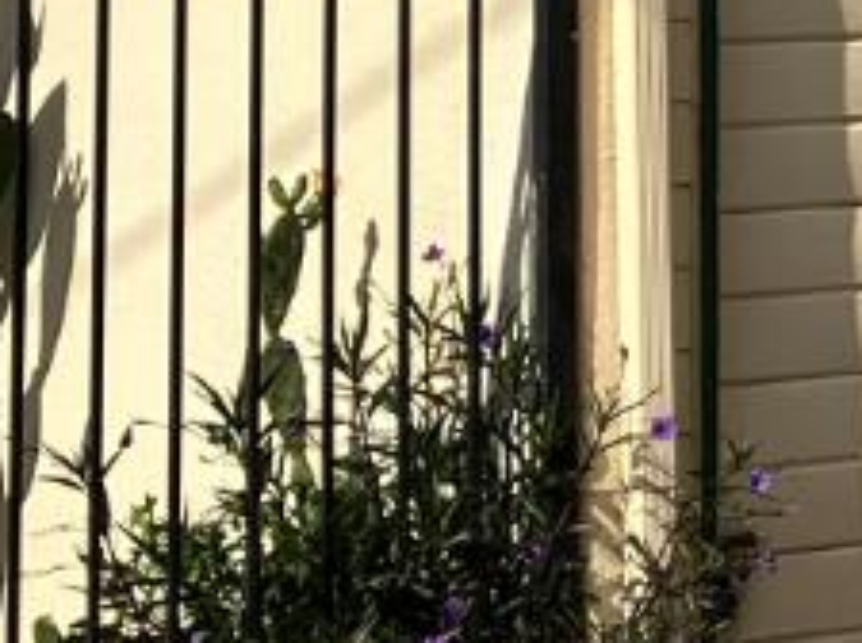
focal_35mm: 187
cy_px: -959
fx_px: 4649
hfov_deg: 9.9
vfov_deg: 7.4
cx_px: 1663
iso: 32
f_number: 1.8
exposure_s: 1/3247
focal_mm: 3.99
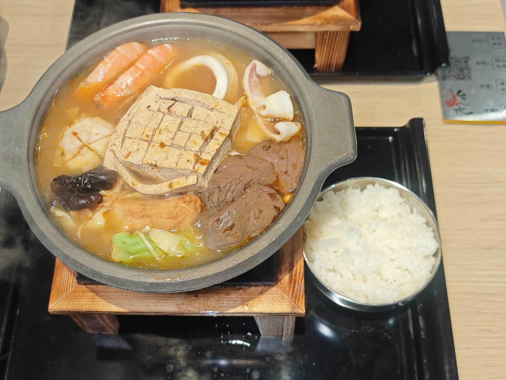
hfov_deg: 45.8
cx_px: 253
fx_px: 599
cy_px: 190
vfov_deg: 35.1
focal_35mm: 41
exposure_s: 1/120
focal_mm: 8.72
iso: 250
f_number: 2
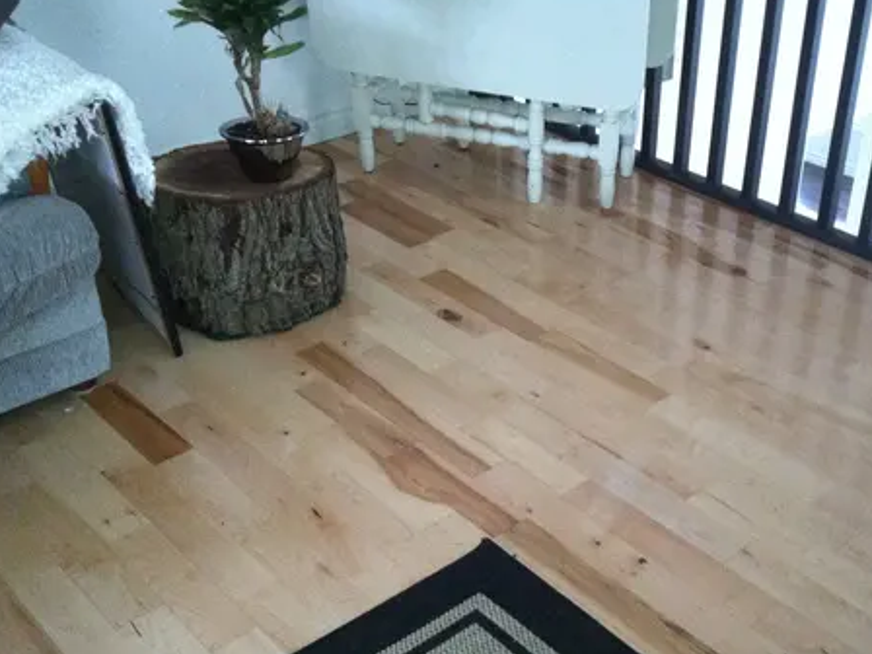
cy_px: 378
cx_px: 557
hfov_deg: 37.9
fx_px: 1260
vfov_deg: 29.1
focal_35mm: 50
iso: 500
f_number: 2.8
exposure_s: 1/17
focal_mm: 3.85
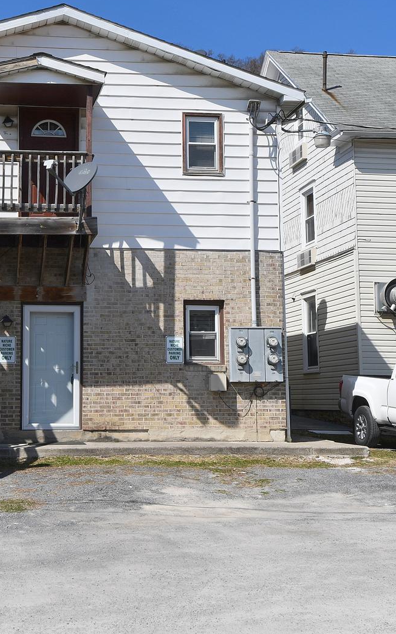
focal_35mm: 54
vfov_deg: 37.5
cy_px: 282
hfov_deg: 23.6
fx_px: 933
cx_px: 86
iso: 100
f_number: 10
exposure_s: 1/400
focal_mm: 24
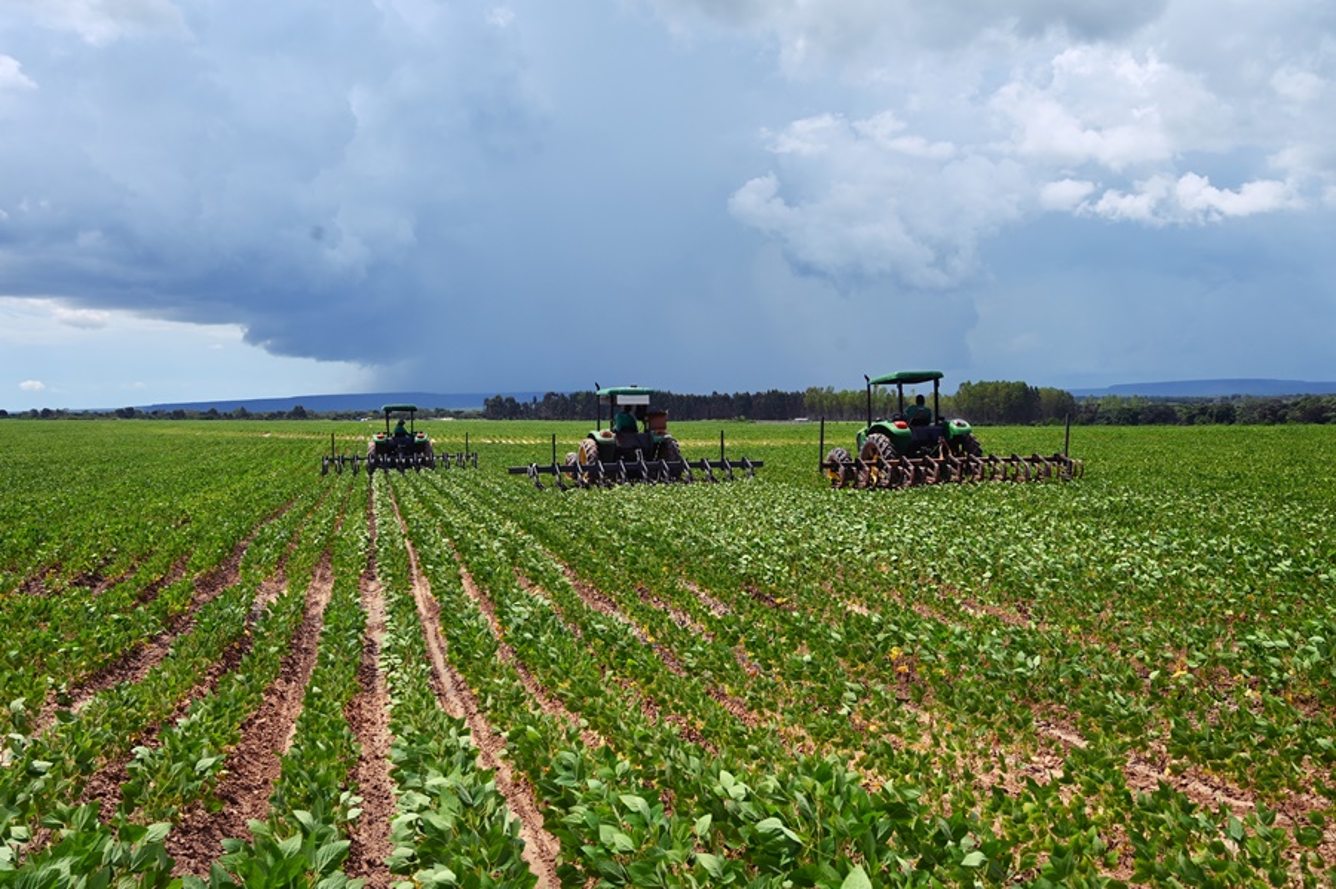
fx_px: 1094
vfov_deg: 44.2
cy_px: 444
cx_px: 668
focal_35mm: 30
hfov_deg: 62.8
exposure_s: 1/800
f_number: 7.1
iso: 125
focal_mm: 29.5
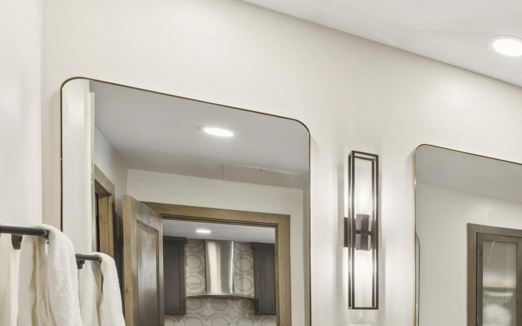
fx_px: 498
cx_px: 638
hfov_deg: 38.9
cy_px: 322
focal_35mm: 35
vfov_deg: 33.4
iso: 640
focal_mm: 14
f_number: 8
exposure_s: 1/50
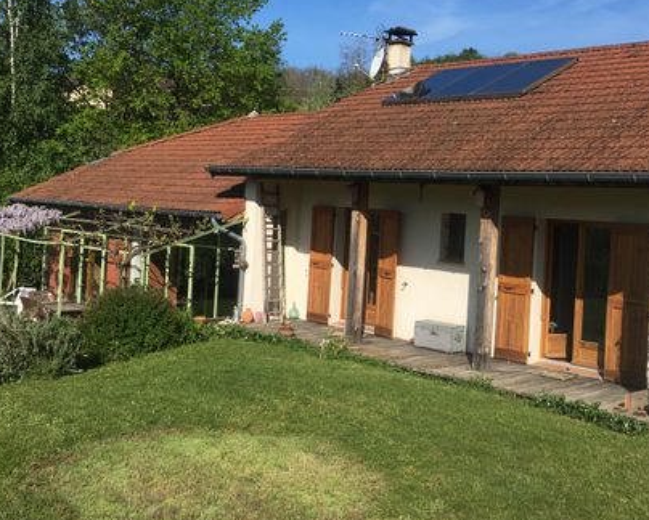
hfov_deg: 43.4
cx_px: 410
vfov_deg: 35.6
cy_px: 212
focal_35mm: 42
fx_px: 808
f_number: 2.2
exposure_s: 1/2137
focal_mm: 4.15
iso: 25
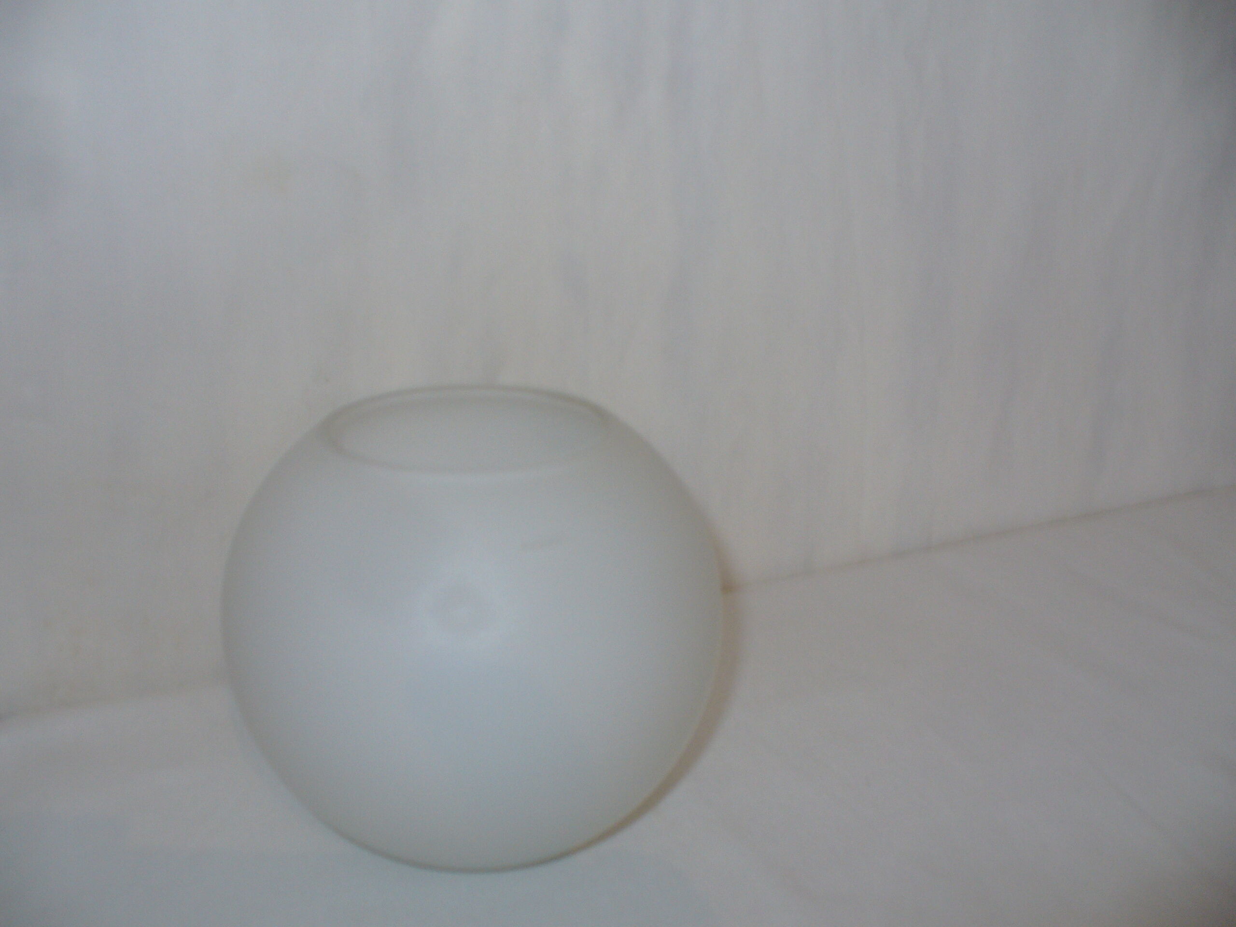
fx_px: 1321
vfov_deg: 38.7
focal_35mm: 37
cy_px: 464
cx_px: 618
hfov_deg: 50.1
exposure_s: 1/8
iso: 100
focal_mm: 6.1
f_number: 2.8
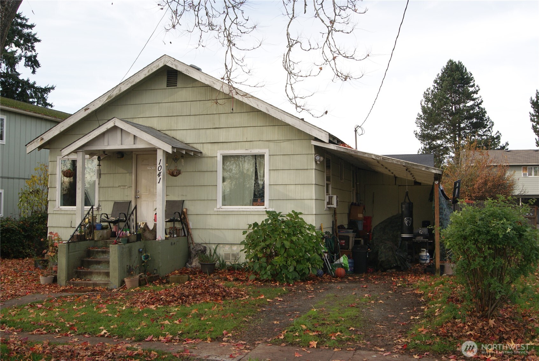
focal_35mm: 36
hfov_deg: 53.1
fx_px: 540
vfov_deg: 37.0
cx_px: 270
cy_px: 180
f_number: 8
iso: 100
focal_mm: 24
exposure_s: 1/160
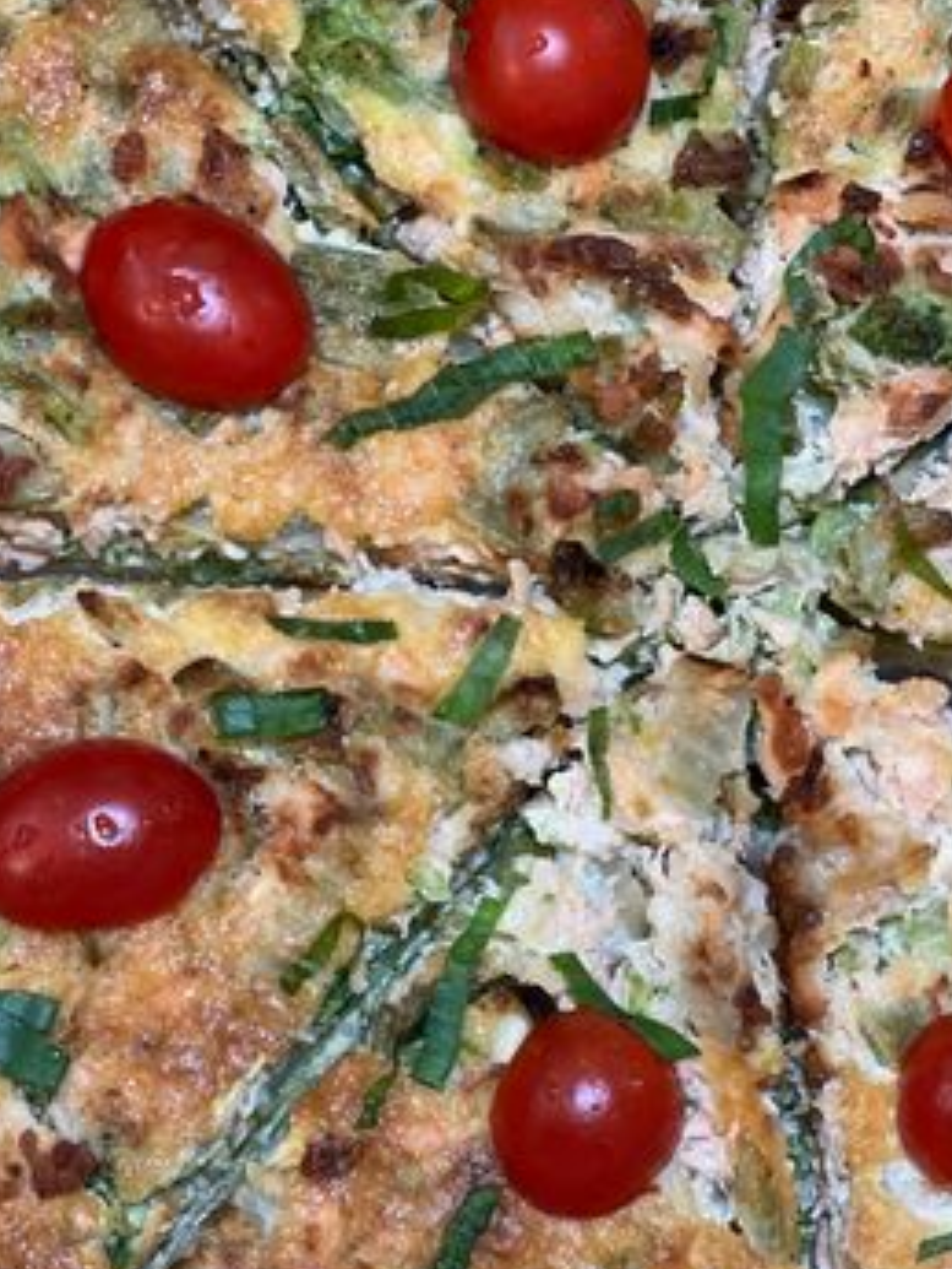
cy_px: 636
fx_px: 3481
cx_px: 437
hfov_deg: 15.6
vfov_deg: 20.6
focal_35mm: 95
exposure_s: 1/33
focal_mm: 9
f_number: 2.8
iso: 320
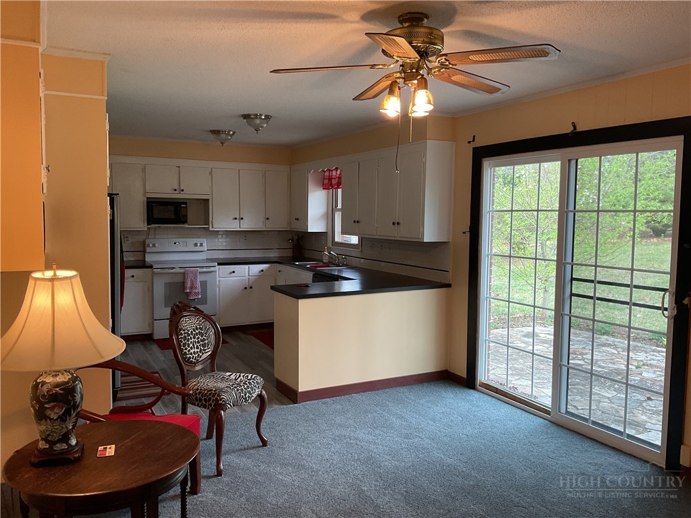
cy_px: 259
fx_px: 579
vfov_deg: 48.2
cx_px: 346
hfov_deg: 61.7
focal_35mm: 29
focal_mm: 3
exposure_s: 1/60
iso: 64
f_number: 1.8
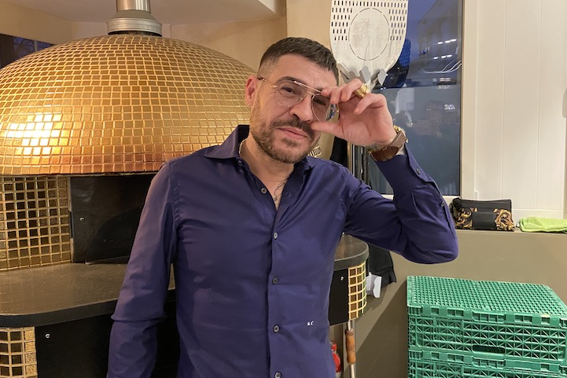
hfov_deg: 61.9
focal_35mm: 30
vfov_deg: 43.6
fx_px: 473
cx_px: 266
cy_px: 177
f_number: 1.8
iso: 500
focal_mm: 4.25
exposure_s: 1/40
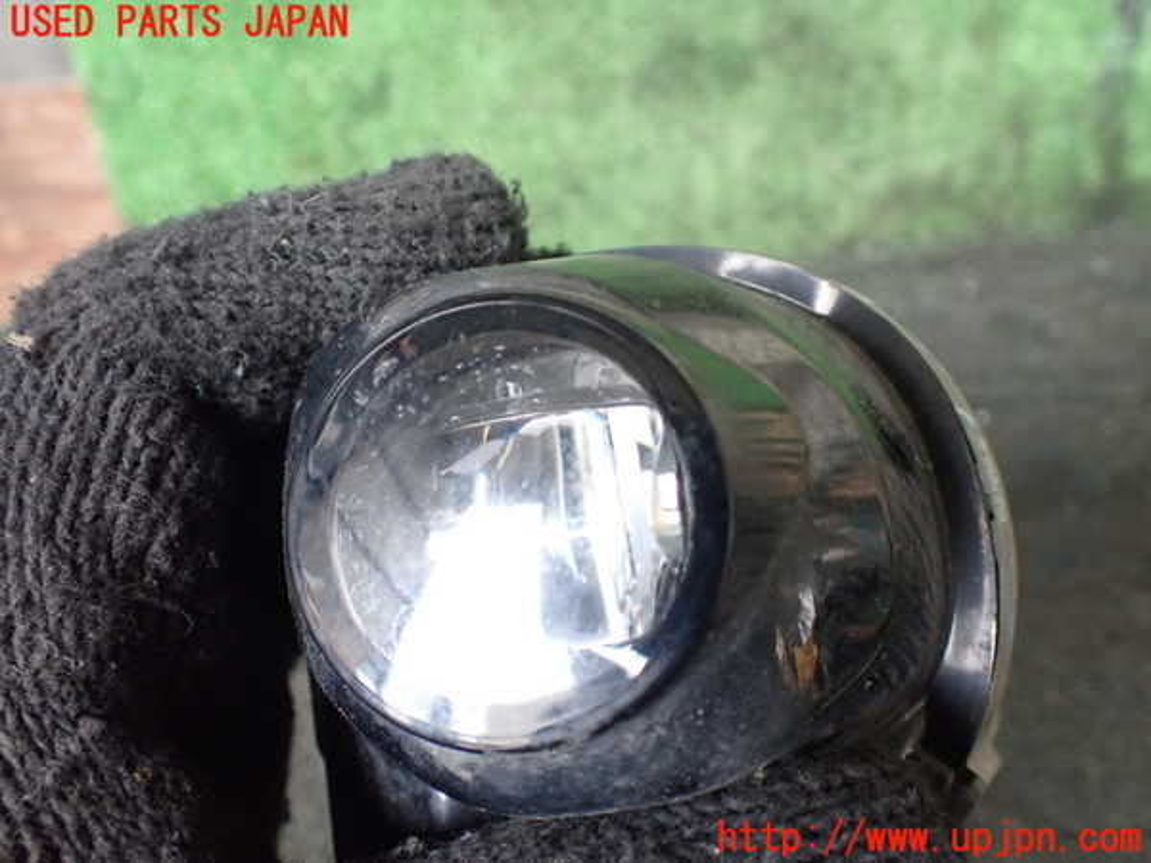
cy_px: 432
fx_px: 998
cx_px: 576
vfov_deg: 46.8
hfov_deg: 60.0
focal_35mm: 30
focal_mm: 5.4
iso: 800
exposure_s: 1/100
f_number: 2.3
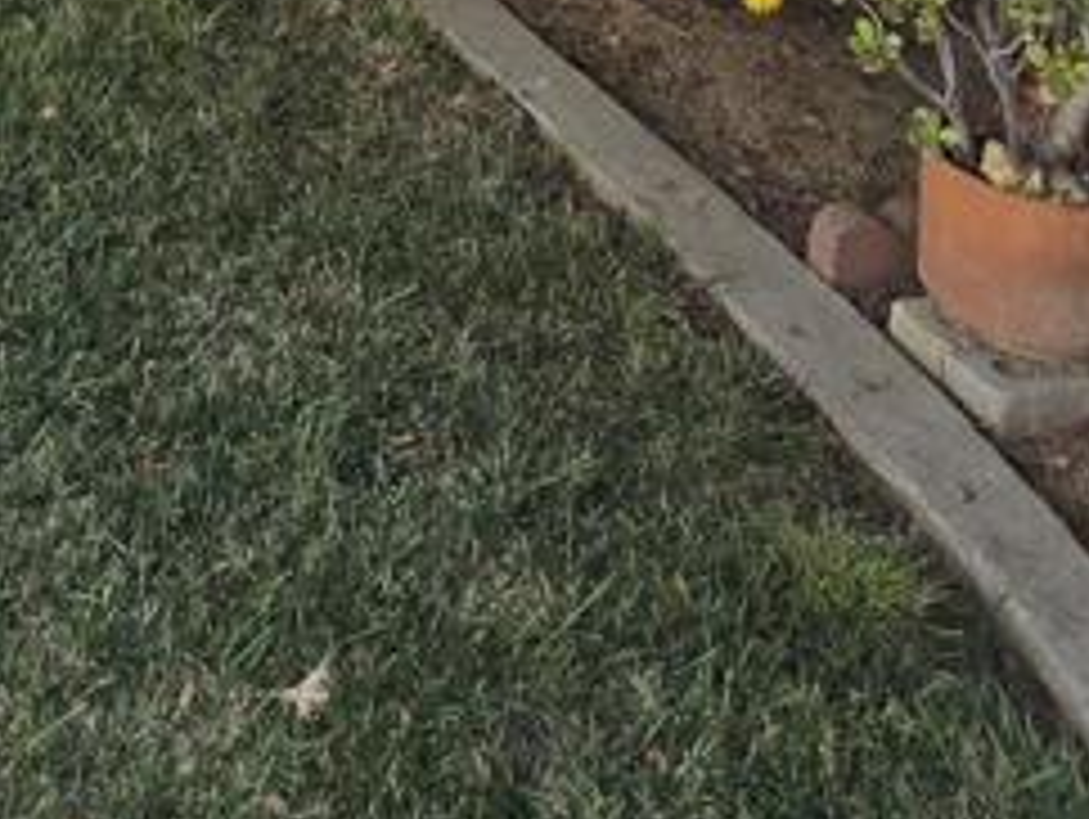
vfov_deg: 19.1
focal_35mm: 55
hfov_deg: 33.3
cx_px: 135
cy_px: -720
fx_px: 1732
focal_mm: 2.2
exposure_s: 1/1920
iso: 50
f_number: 2.2
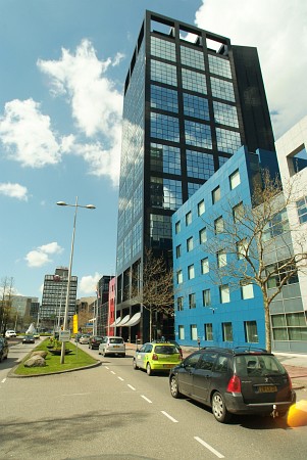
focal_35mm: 21
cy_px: 230
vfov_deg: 81.1
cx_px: 154
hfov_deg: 59.6
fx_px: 268
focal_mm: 14
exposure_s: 1/500
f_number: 5.6
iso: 200
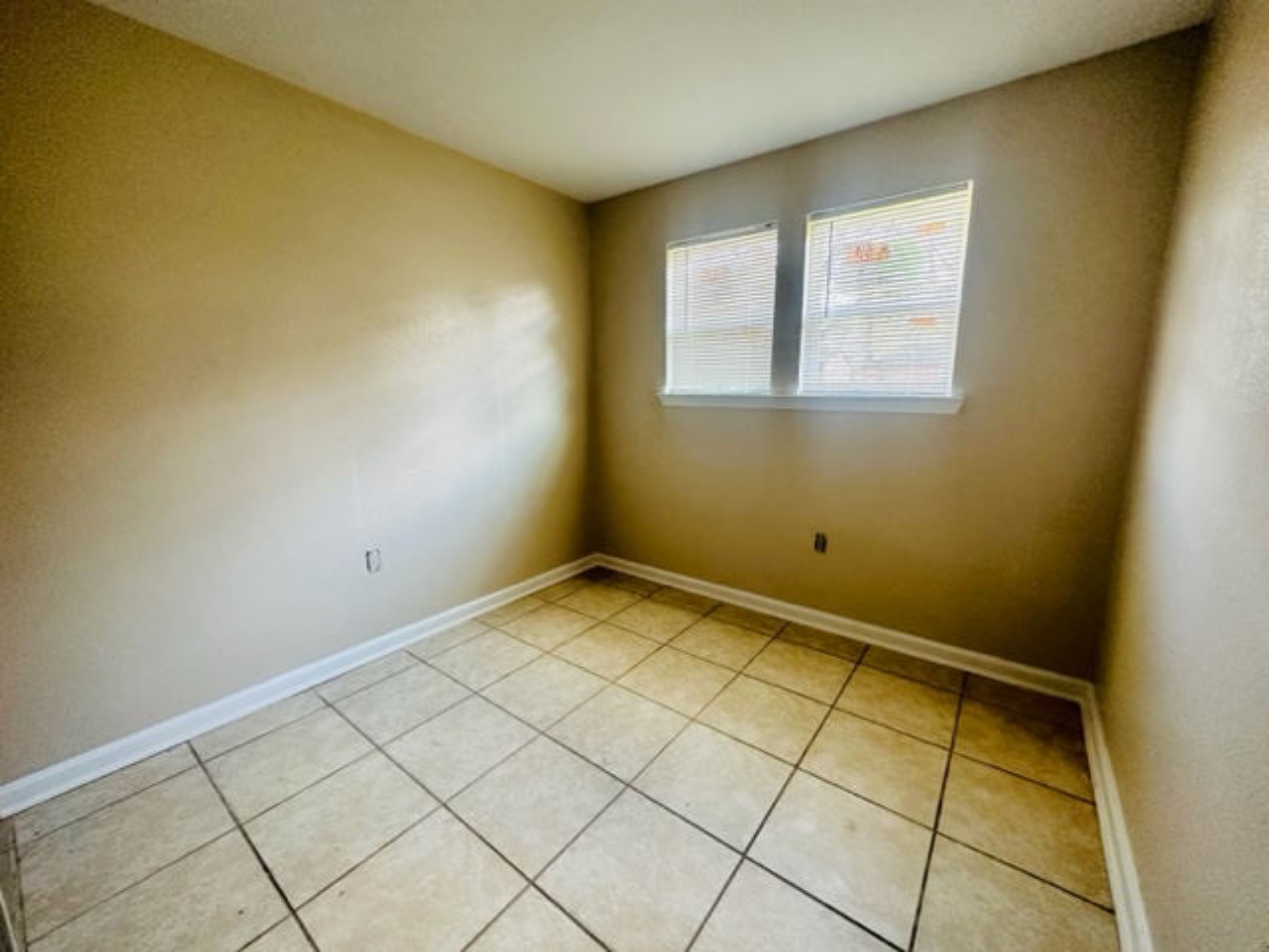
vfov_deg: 85.7
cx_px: 634
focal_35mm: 14
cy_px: 476
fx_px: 513
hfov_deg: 102.1
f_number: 2.2
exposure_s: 1/120
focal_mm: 2.22
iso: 200
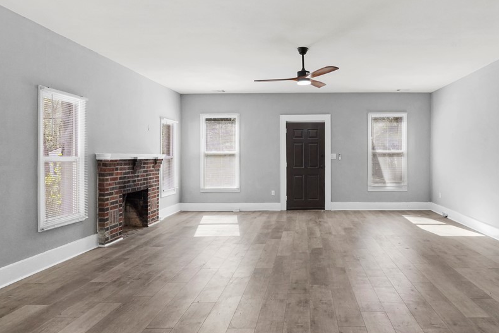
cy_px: 155
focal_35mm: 22
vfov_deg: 57.2
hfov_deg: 77.2
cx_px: 310
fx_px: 305
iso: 1250
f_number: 10
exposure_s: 1/15
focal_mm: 16
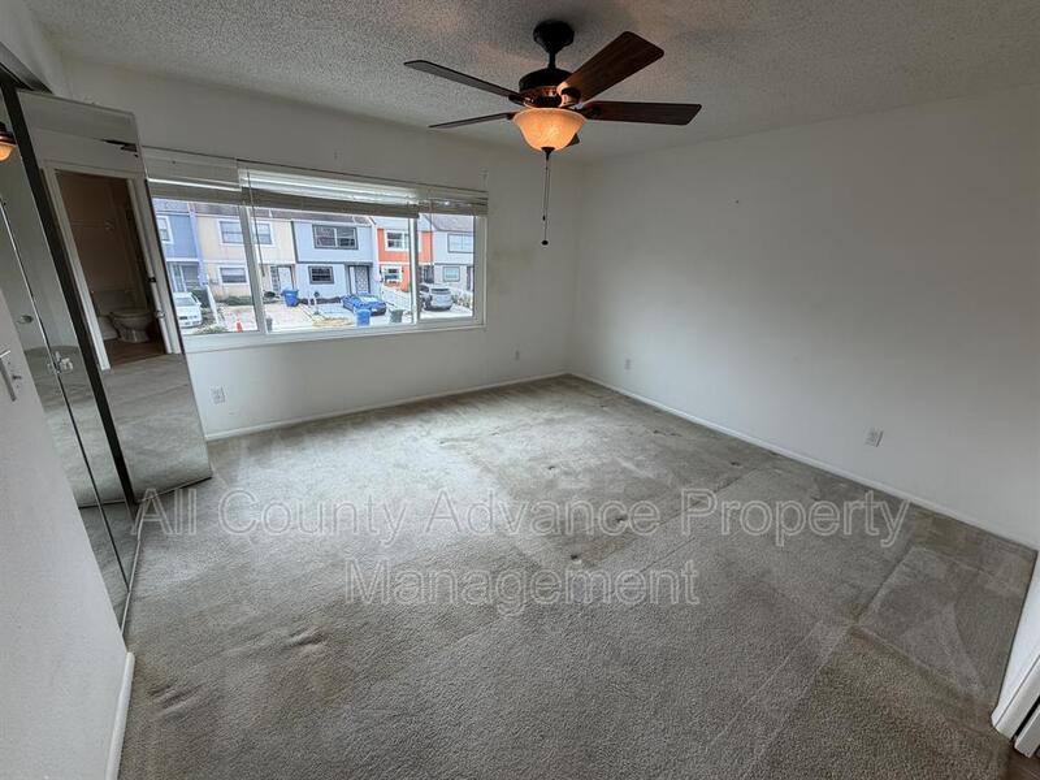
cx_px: 520
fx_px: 421
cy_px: 390
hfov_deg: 102.1
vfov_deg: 85.7
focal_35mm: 14
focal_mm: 2.22
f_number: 2.2
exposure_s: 1/120
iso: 40
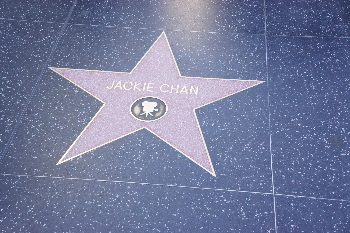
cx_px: 175
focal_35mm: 52
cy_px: 116
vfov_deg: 26.0
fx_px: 506
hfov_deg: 38.2
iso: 3200
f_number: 8
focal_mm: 35
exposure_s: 1/500
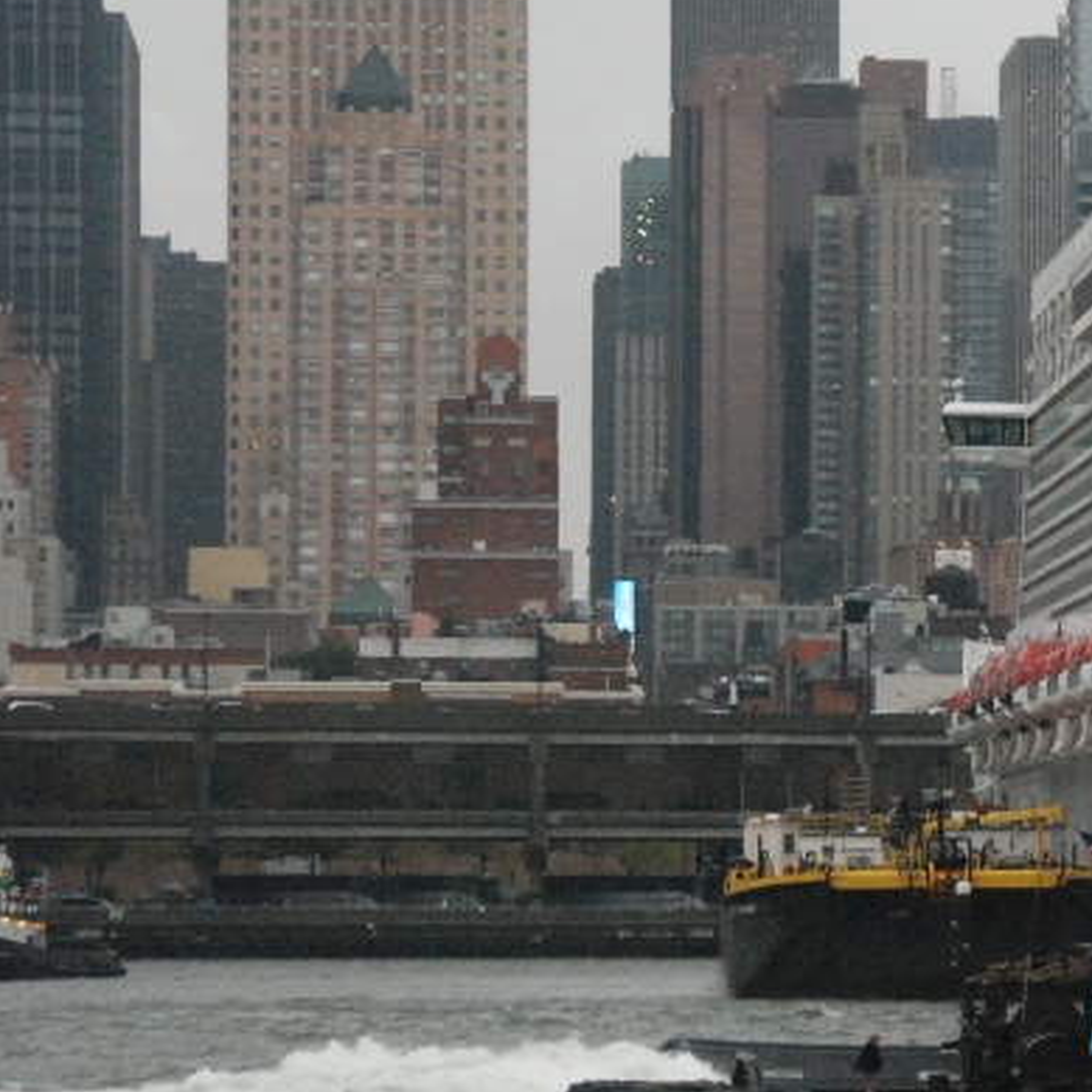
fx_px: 9601
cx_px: 1432
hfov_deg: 6.5
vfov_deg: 6.5
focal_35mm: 269
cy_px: 535
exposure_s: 1/640
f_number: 6.3
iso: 1600
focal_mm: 80
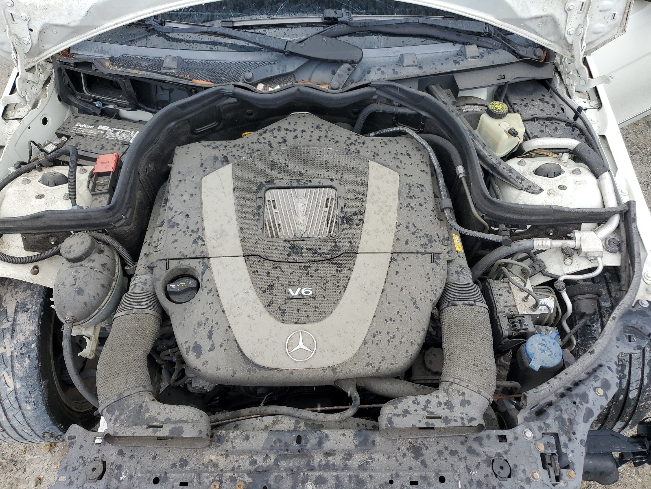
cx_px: 326
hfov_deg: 67.3
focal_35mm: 26
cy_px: 244
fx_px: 489
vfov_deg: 53.1
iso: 50
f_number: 1.5
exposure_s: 1/769
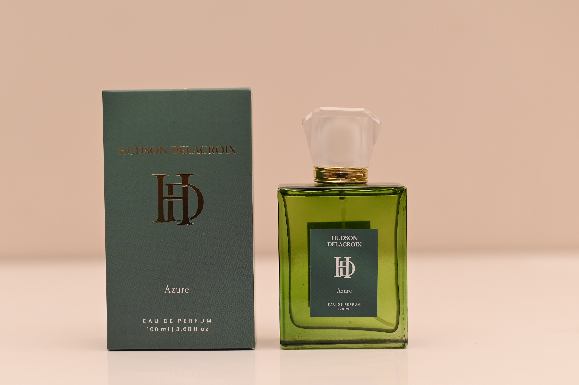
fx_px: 1109
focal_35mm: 69
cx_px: 251
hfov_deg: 29.2
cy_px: 228
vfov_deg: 19.7
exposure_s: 1/200
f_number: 2.8
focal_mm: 50
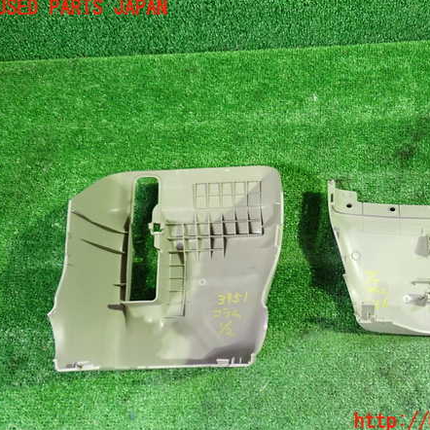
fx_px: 506
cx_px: 282
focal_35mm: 36
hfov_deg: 45.4
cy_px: 215
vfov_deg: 46.0
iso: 640
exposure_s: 1/30
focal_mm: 5.4
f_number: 2.3
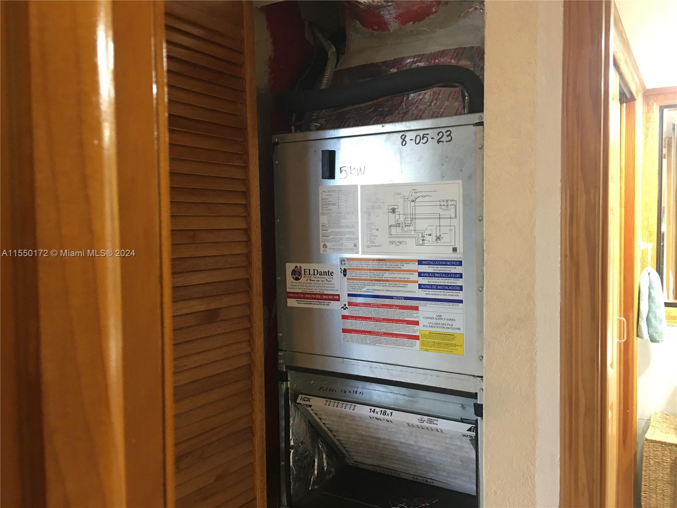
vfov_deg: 48.2
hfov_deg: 61.7
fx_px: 567
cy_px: 254
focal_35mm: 29
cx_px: 338
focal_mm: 4.15
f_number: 2.2
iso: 80
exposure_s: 1/10
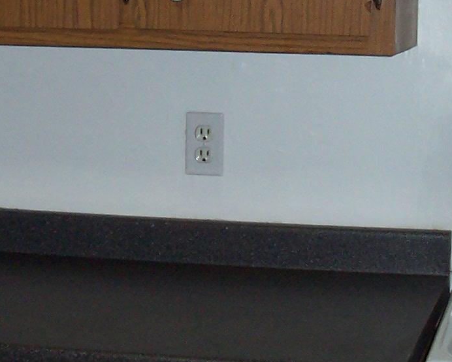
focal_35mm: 106
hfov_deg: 18.1
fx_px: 1418
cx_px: 297
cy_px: 120
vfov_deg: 14.5
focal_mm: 5.6
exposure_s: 1/60
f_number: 2.8
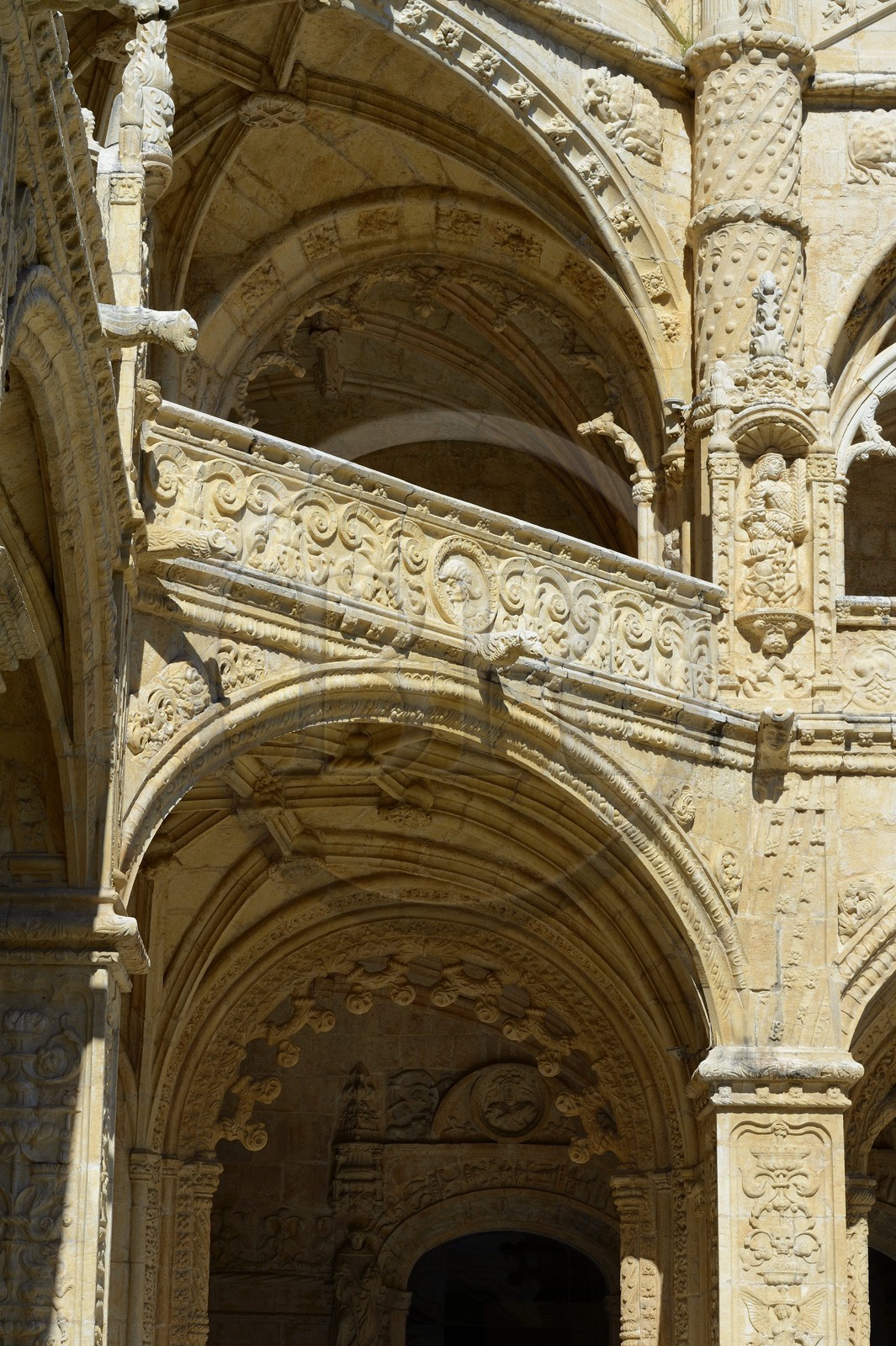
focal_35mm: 82
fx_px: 3064
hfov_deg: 16.6
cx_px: 448
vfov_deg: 24.8
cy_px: 673
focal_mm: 82
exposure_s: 1/320
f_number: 13
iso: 200
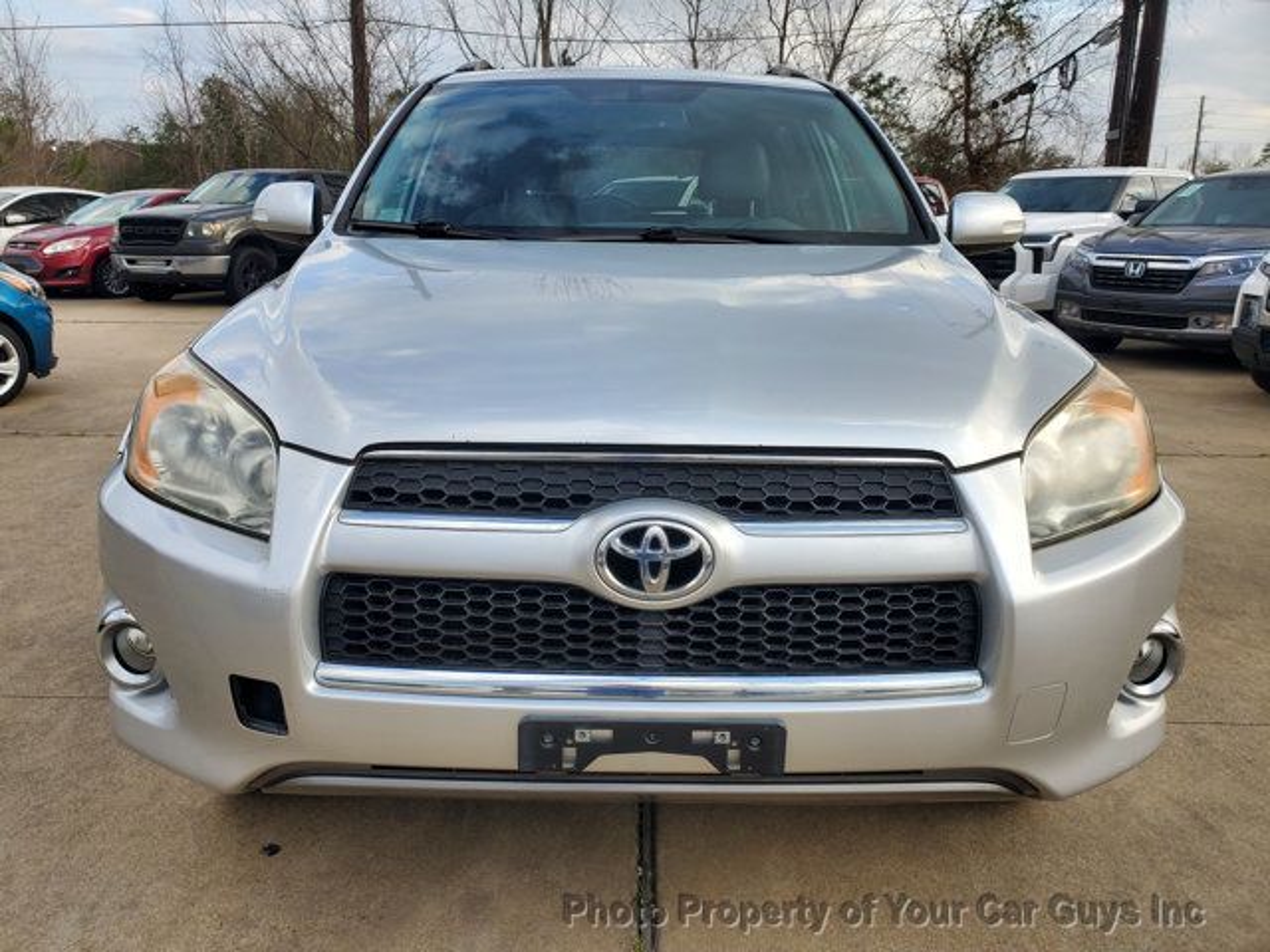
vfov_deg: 53.1
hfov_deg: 67.3
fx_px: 954
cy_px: 476
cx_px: 635
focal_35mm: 26
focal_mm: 4.3
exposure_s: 1/428
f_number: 2.4
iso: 50
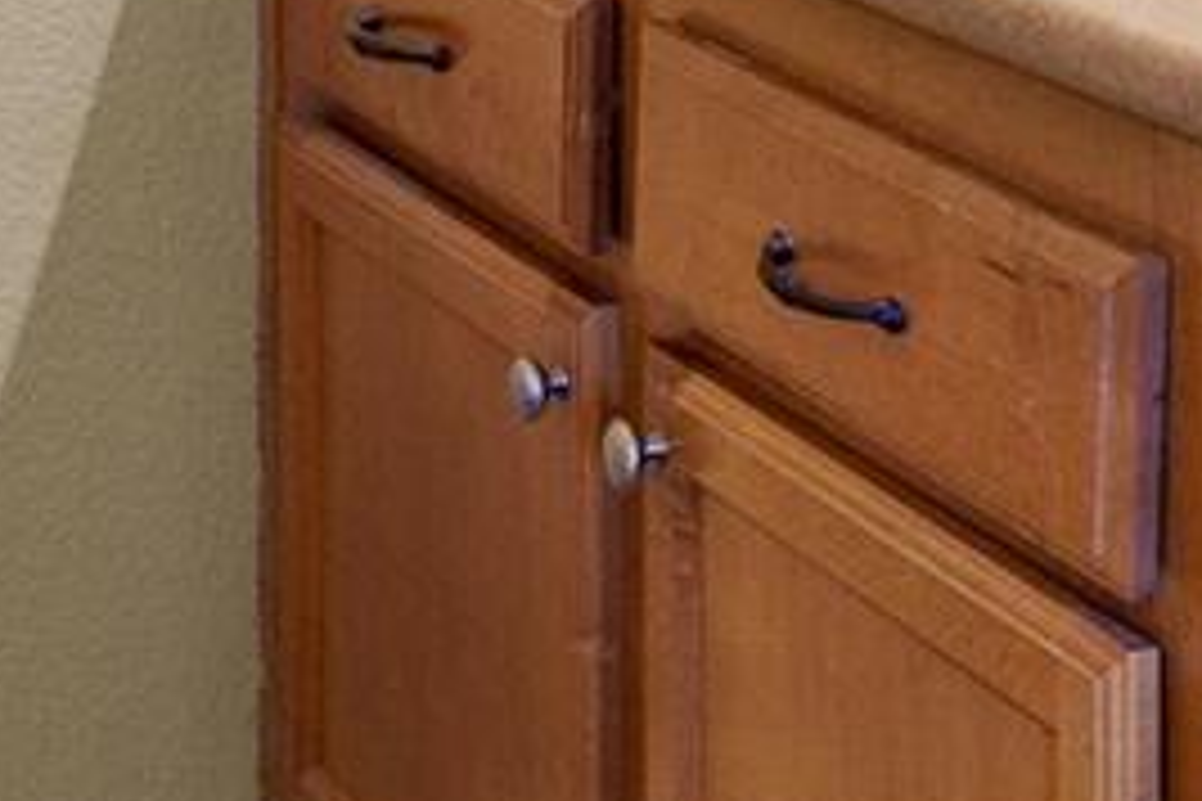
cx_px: 1333
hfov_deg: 20.2
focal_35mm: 96
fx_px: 3205
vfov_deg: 12.4
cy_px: -837
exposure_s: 1/13
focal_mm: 16
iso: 500
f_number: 9
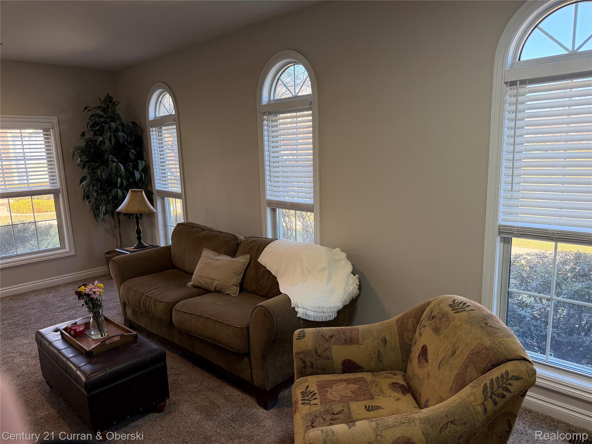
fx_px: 410
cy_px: 222
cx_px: 296
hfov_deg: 71.6
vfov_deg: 56.8
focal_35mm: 24
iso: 200
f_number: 1.78
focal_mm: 6.76
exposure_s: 1/196
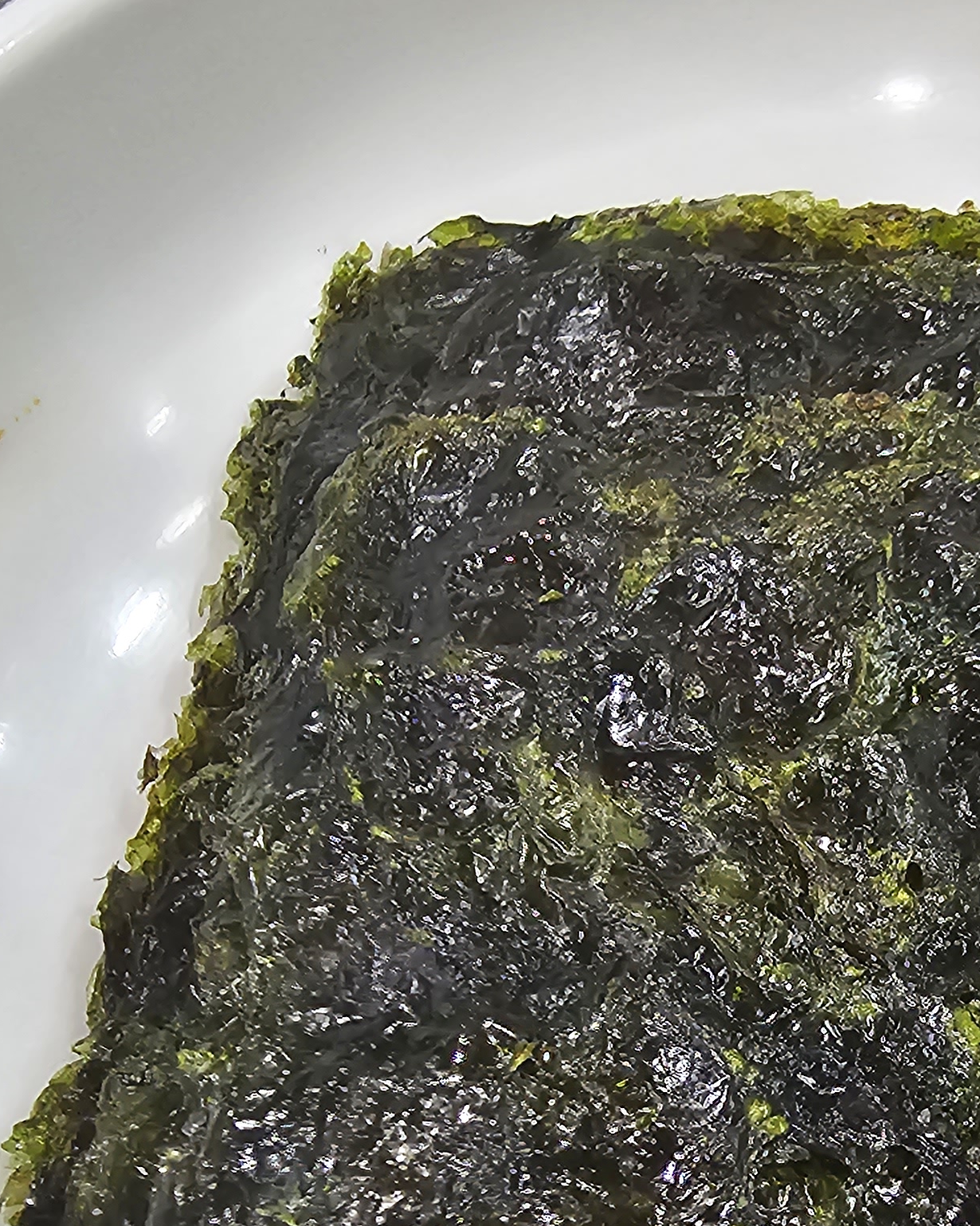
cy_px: 1009
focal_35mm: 33
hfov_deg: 35.5
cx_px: 1163
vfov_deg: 50.4
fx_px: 1197
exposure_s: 1/60
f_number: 2.2
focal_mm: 2.2
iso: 200
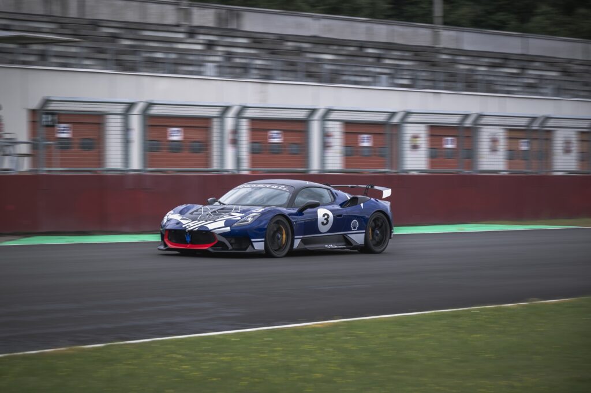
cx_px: 296
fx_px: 2215
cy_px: 196
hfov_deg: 15.2
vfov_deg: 10.2
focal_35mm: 135
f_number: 8
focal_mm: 135
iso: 200
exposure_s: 1/200
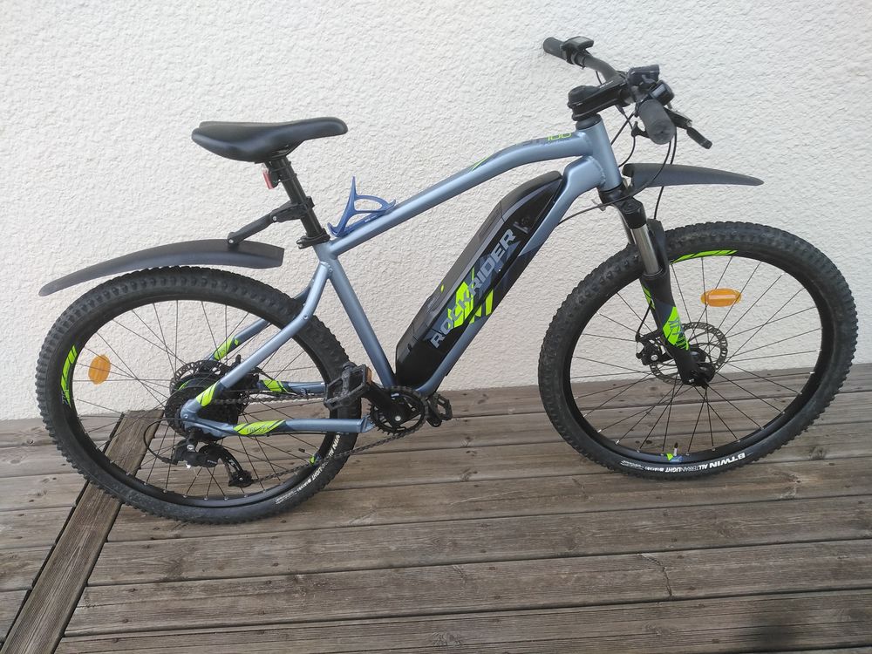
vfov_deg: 53.1
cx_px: 436
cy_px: 327
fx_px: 655
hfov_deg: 67.3
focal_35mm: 26
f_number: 1.8
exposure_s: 1/204
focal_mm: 3.62
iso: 100
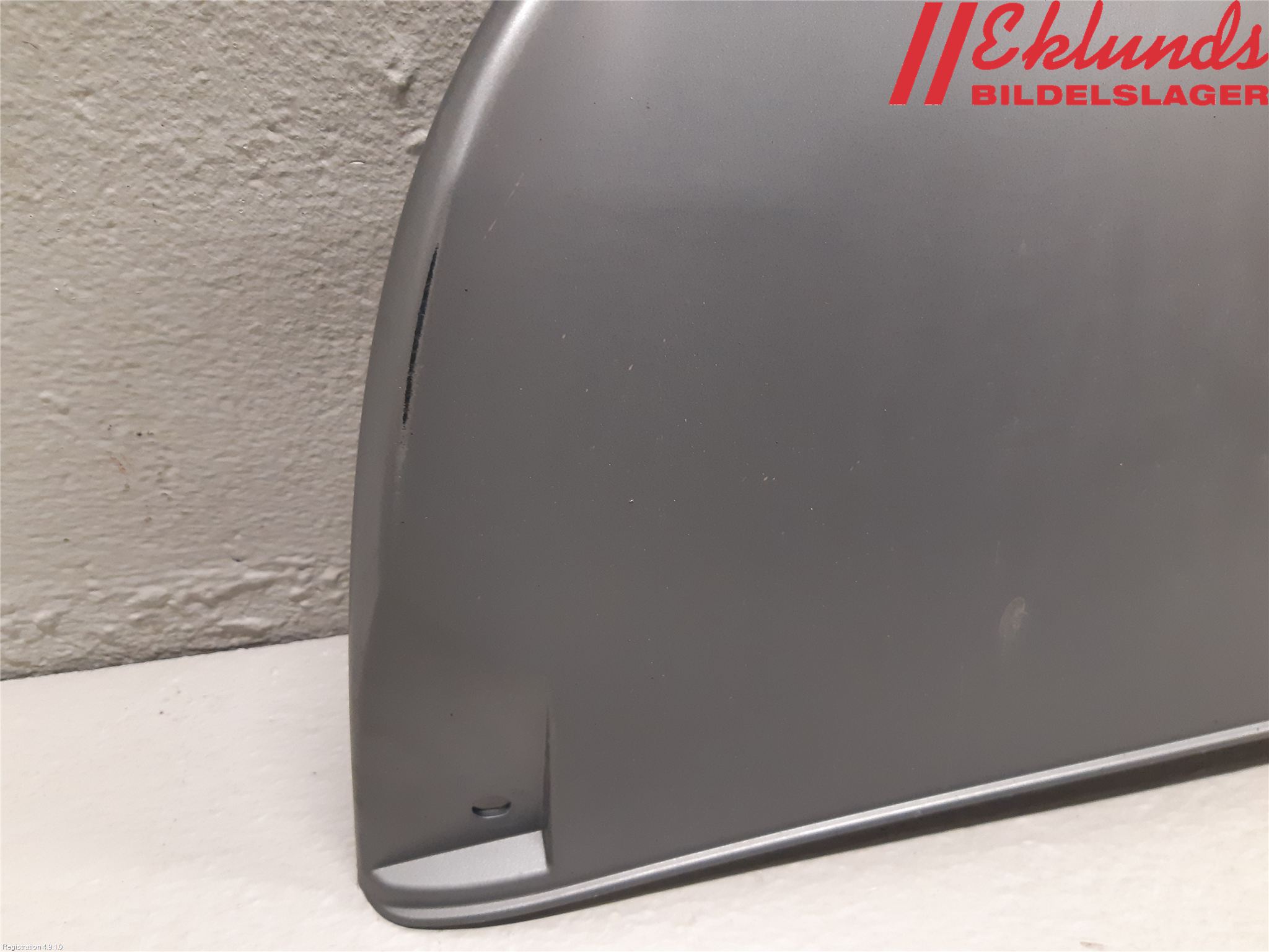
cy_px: 476
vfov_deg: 53.1
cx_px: 634
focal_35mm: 26
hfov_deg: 67.3
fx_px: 953
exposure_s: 1/33
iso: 200
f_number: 1.7
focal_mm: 3.93
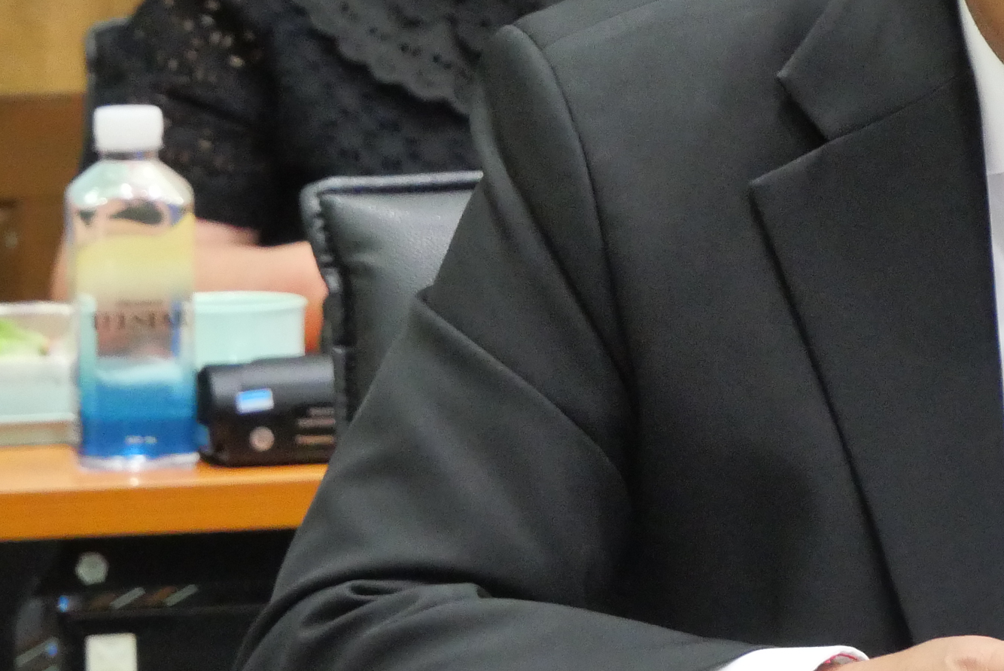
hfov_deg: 6.0
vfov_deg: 4.0
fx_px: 9626
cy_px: 148
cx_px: 1051
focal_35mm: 345
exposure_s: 1/40
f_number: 5.6
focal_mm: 60
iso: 3200
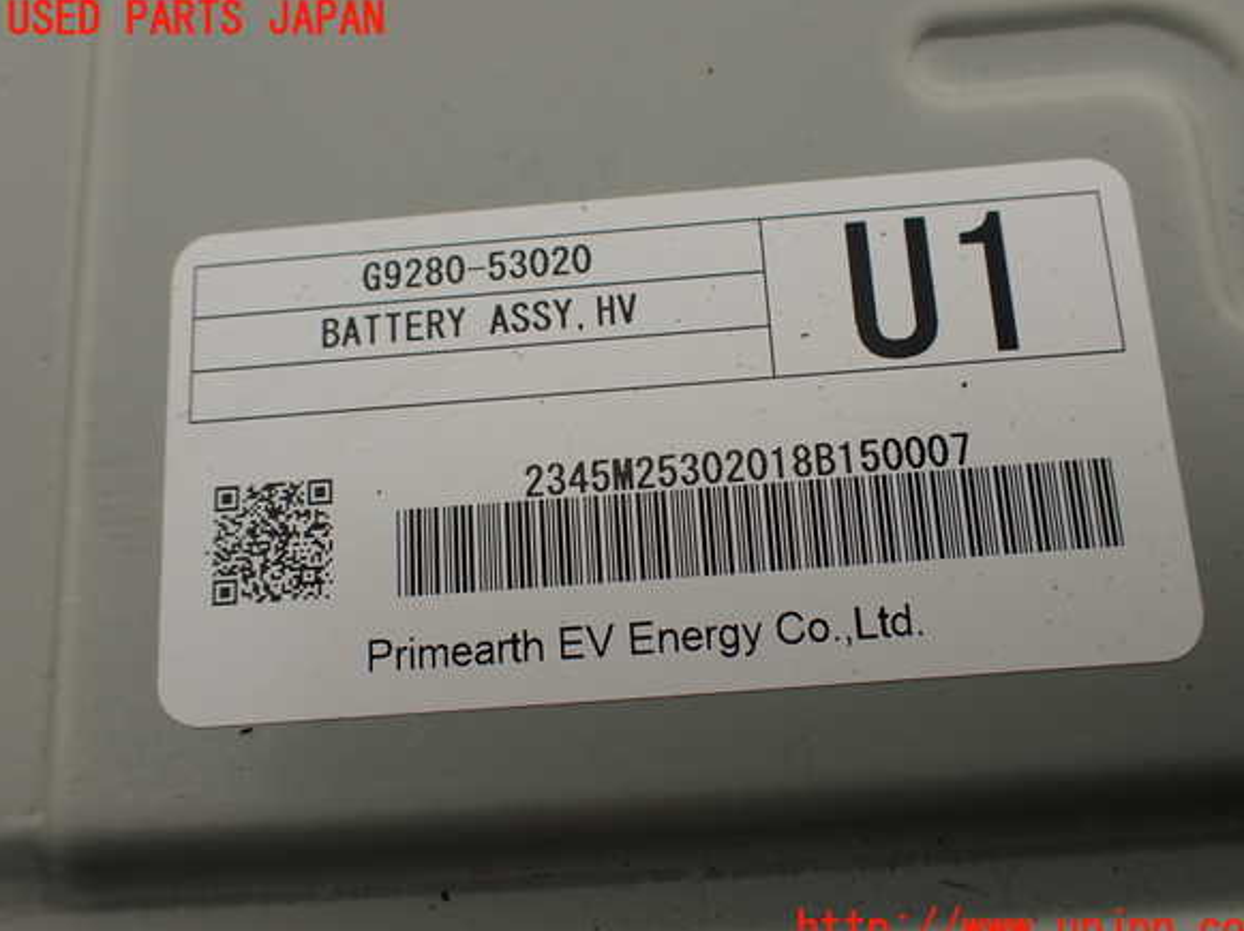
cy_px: 475
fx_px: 1113
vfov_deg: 45.4
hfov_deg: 58.4
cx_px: 638
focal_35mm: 31
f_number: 9
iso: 100
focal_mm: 5.4
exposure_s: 1/125
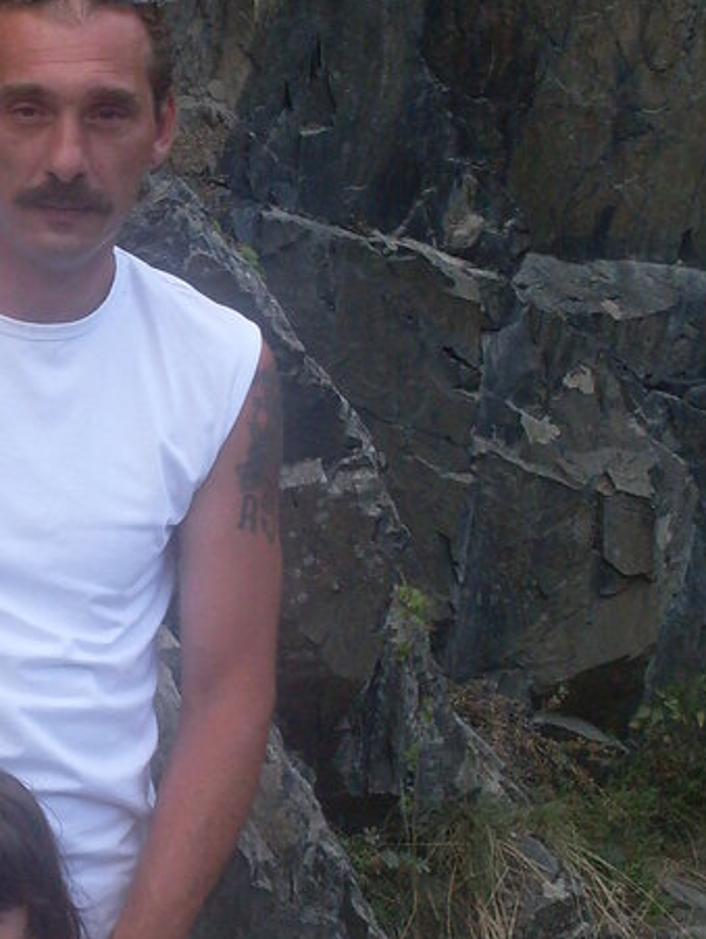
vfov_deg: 19.4
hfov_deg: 14.3
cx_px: -79
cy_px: 508
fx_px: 2743
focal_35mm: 101
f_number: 2.8
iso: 80
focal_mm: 6.3
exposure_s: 1/350
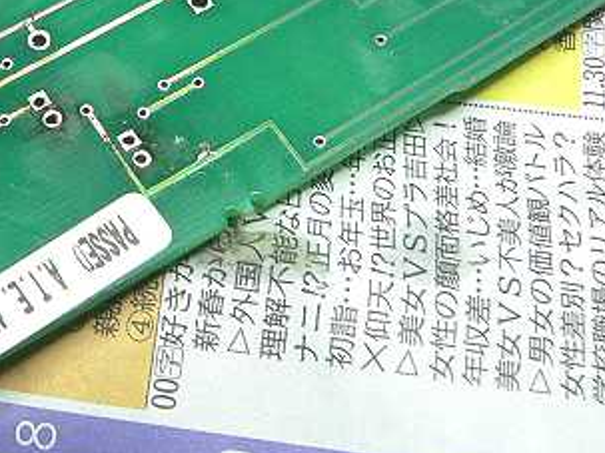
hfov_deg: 24.7
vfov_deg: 19.0
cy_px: 24
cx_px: 30
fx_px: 1328
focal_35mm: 76
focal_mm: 6
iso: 400
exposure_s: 1/125
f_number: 3.3
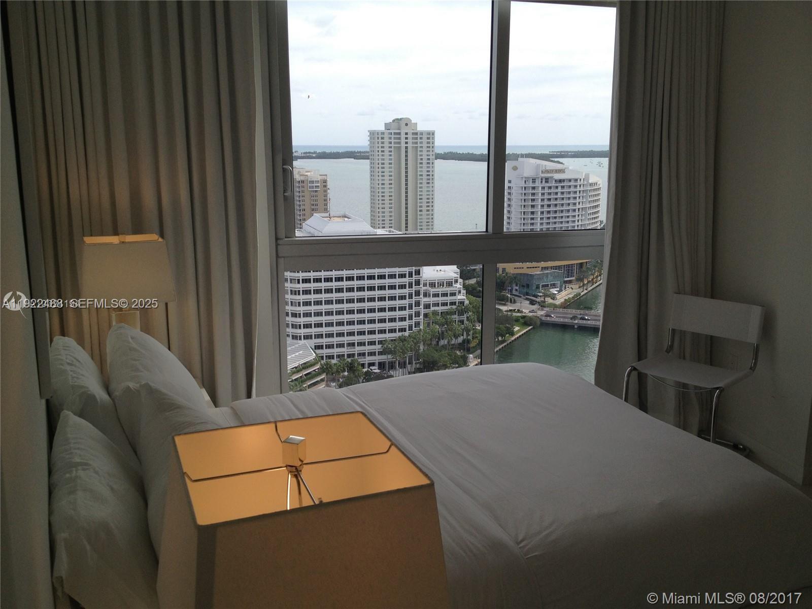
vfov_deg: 40.7
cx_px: 406
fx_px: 821
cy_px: 304
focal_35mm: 35
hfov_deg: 52.6
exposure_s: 1/493
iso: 50
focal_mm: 4.28
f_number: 2.4
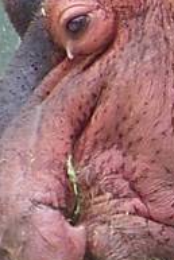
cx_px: 711
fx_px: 14589
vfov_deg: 1.0
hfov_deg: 0.7
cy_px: 376
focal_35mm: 2016
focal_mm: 37.4
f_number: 3.6
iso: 64
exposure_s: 1/160
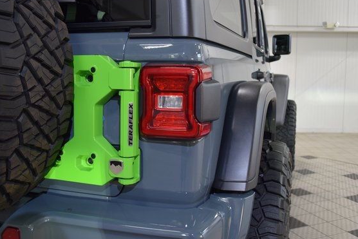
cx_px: 174
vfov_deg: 35.0
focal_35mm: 38
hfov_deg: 50.7
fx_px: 378
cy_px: 108
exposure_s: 1/60
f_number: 4
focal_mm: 22
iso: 800
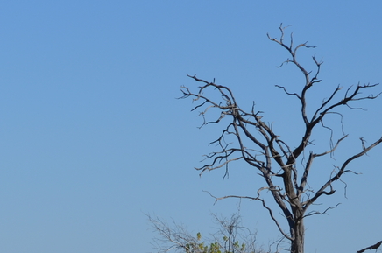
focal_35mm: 242
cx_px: -100
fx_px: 2568
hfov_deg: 8.4
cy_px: 329
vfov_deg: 5.6
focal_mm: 55
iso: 100
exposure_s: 1/320
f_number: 9
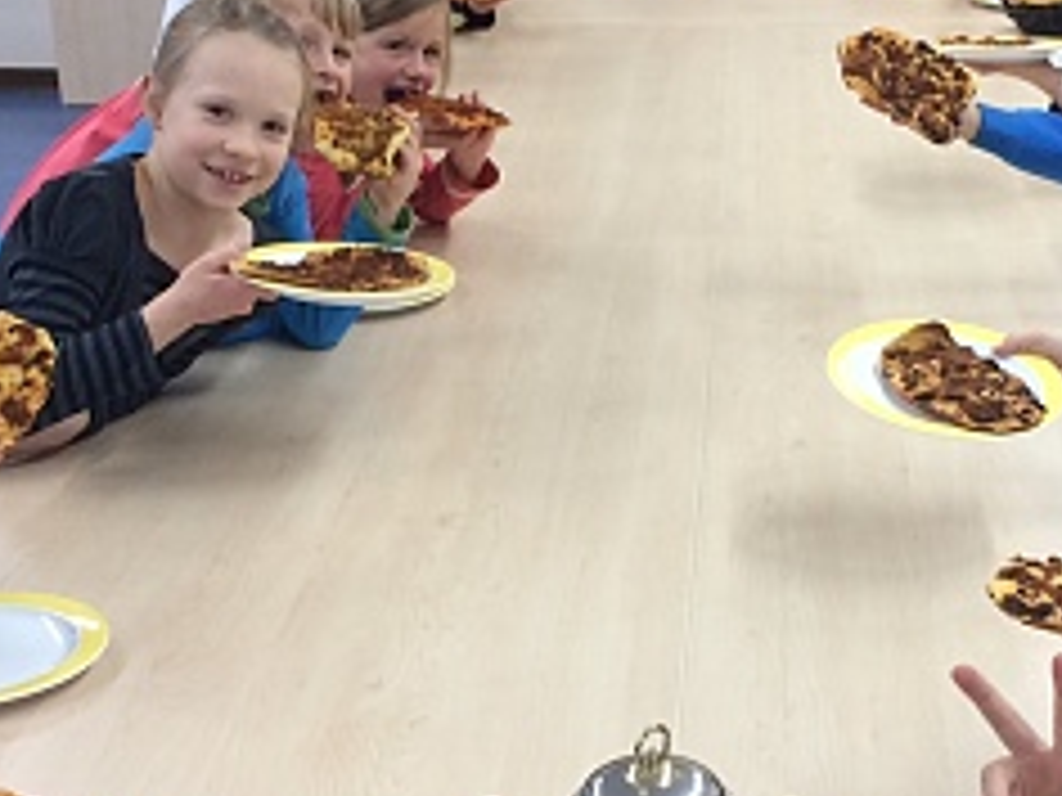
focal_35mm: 72
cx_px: 686
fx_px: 2209
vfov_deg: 20.4
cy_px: 483
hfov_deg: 26.9
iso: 50
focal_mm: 4.15
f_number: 2.2
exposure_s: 1/33
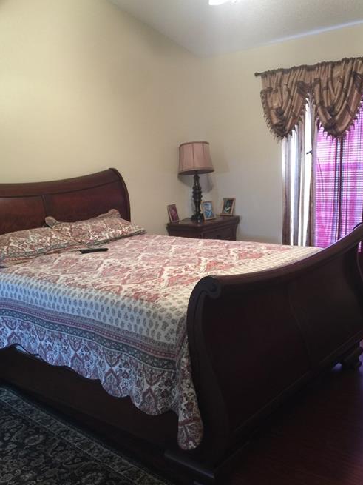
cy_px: 272
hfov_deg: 41.7
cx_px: 200
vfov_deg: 53.8
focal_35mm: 34
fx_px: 476
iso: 64
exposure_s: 1/4
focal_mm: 4.15
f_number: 2.2
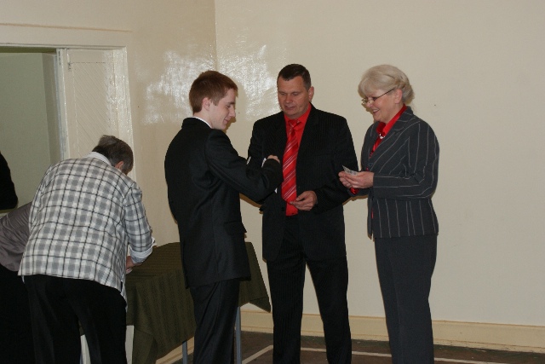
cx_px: 272
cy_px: 182
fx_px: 908
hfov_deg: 33.4
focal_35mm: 60
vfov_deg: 22.6
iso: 400
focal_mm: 40
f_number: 5.6
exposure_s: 1/60
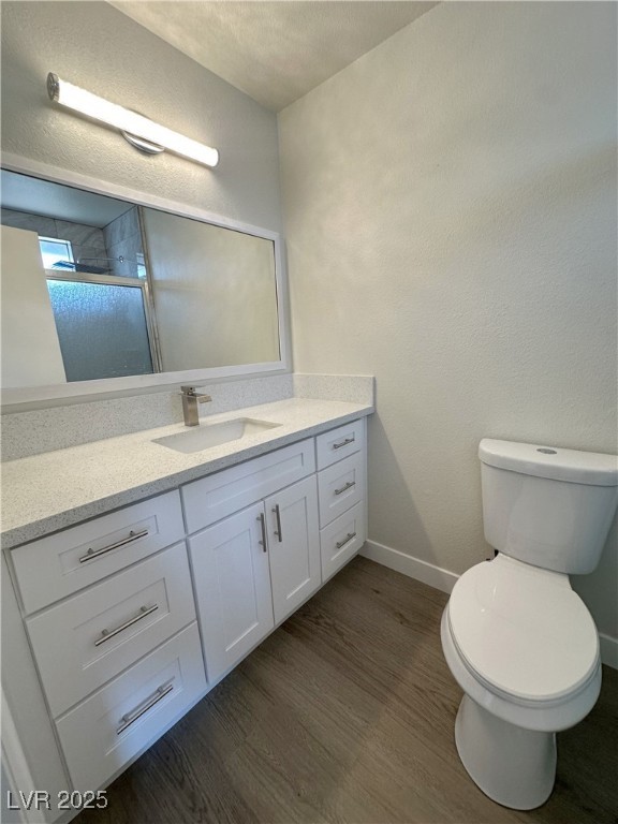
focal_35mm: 14
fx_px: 333
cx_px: 309
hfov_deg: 85.7
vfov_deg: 102.1
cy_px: 412
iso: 160
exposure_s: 1/120
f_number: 2.2
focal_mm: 2.22
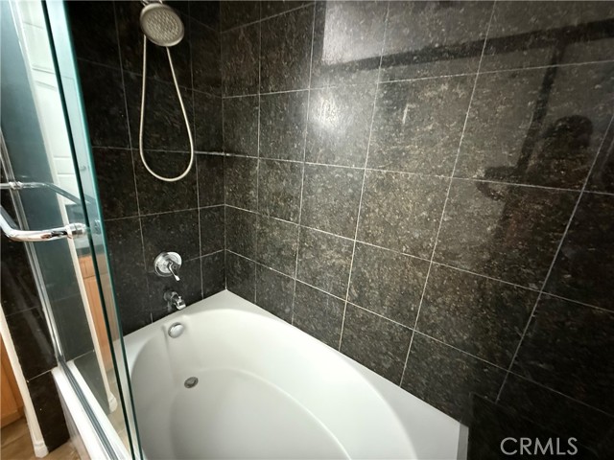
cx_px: 307
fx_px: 248
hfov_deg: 102.1
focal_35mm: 14
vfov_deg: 85.7
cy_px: 230
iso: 1250
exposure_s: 1/30
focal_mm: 2.22
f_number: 2.2
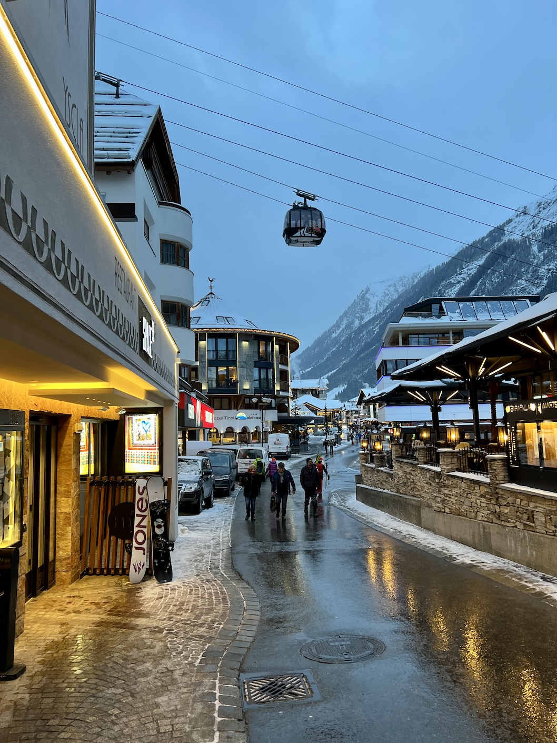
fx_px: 558
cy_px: 372
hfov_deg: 53.1
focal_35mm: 26
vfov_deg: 67.3
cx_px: 278
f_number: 1.5
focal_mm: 5.7
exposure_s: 1/100
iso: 125
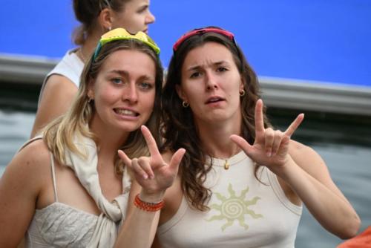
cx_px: 186
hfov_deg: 10.3
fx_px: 2062
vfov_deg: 6.9
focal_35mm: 200
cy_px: 124
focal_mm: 200
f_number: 6.3
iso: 400
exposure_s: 1/250
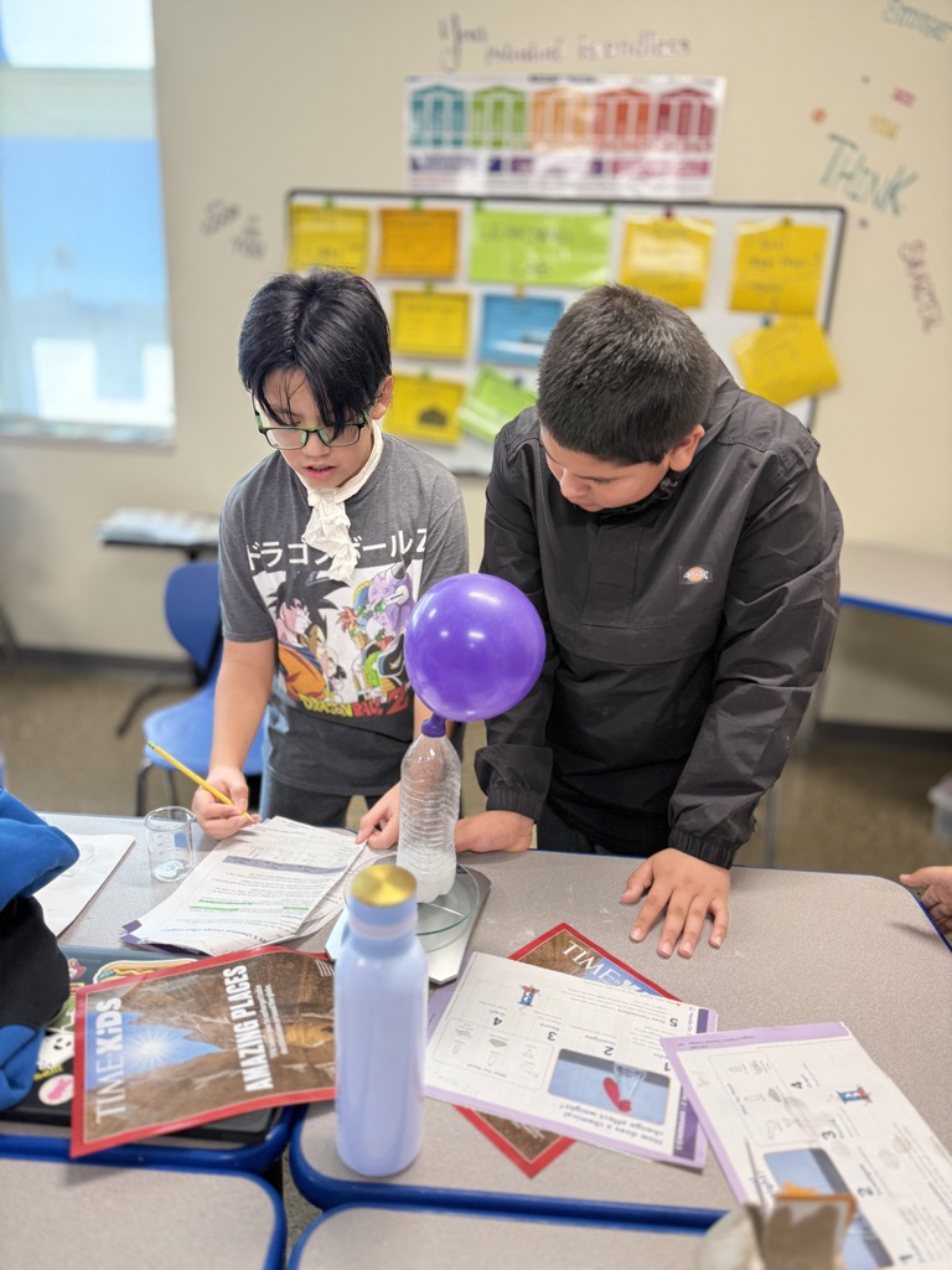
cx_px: 476
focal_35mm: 24
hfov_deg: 56.8
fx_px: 880
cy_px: 635
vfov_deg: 71.6
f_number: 1.78
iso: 200
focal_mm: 6.76
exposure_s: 1/117
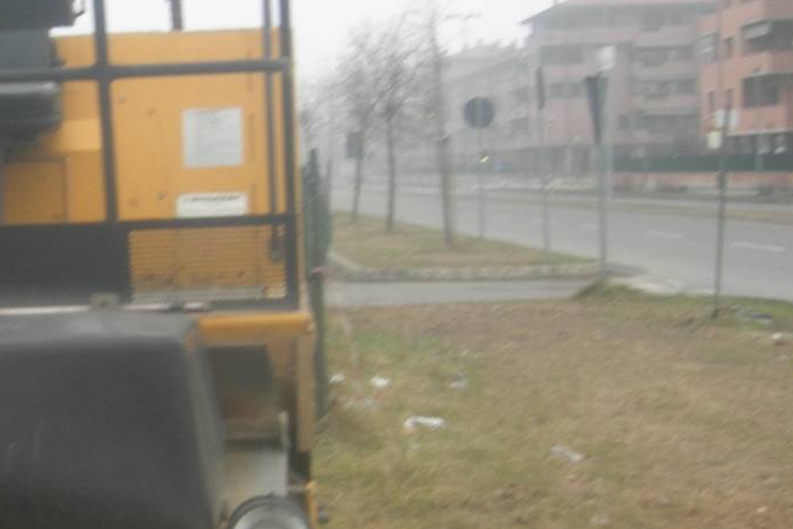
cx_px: -5
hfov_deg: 21.4
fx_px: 2026
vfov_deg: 14.8
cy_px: 387
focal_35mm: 92
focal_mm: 7.8
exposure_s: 1/134
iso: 64
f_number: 2.8
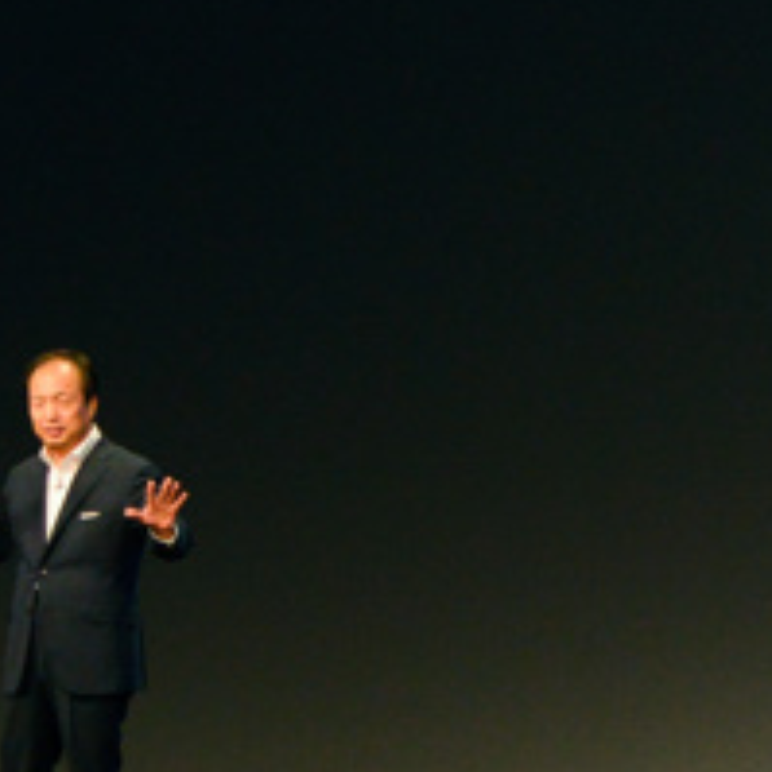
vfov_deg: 4.4
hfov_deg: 4.3
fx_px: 10118
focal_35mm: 401
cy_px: 467
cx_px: -658
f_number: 2.8
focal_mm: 112
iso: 1250
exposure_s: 1/200
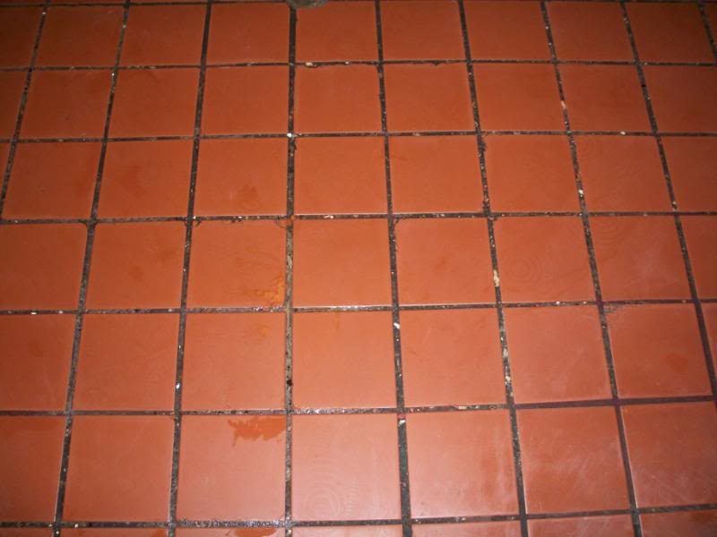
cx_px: 358
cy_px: 268
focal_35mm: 35
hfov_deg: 52.6
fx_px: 725
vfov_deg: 40.7
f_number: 3.1
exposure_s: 1/60
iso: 160
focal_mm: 6.3
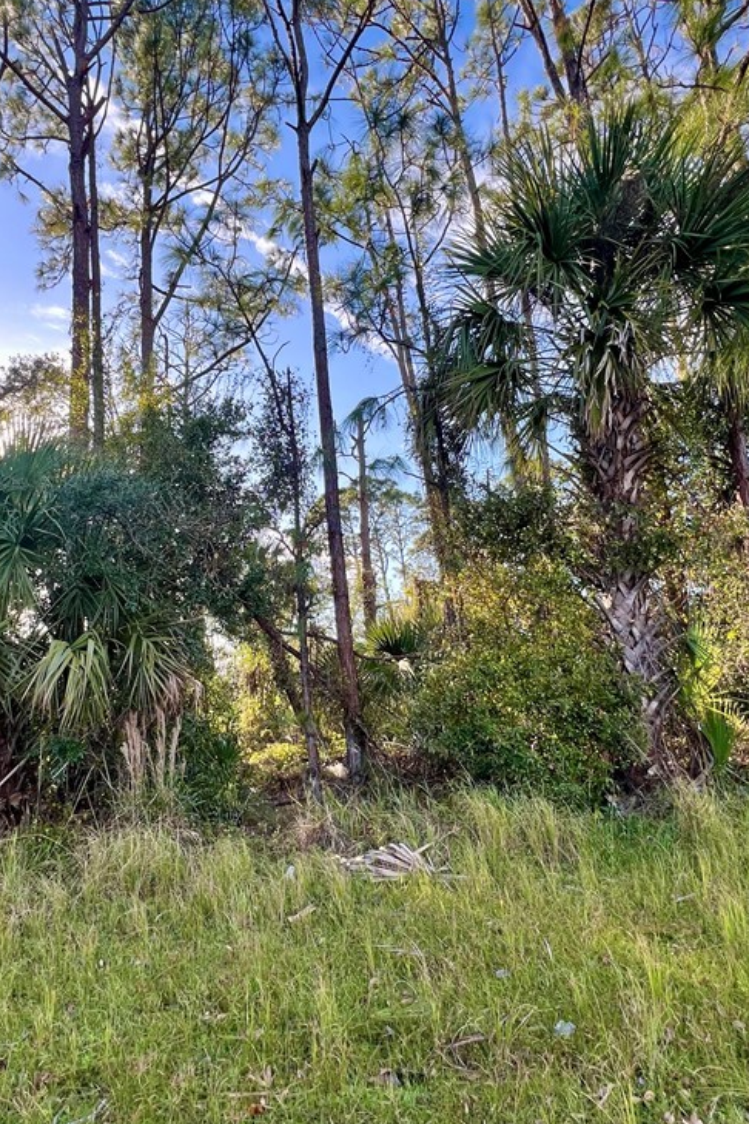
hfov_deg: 64.1
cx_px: 308
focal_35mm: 19
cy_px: 584
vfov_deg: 86.9
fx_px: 593
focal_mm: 1.57
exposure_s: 1/210
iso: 32
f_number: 1.8
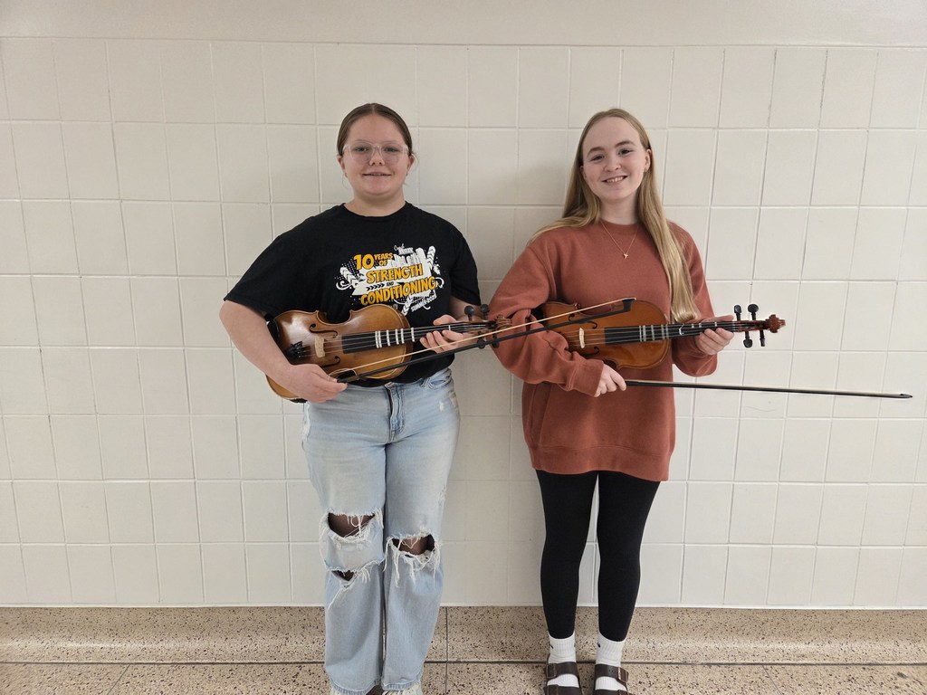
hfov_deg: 73.9
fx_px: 616
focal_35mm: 23
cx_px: 464
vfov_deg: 58.9
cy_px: 348
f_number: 1.8
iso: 400
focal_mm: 5.4
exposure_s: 1/120
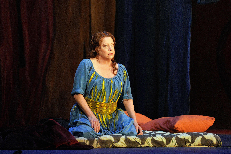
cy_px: 77
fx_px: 1283
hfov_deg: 10.3
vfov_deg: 6.9
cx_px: 116
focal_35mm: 200
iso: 4000
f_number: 3.5
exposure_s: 1/250
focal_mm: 200
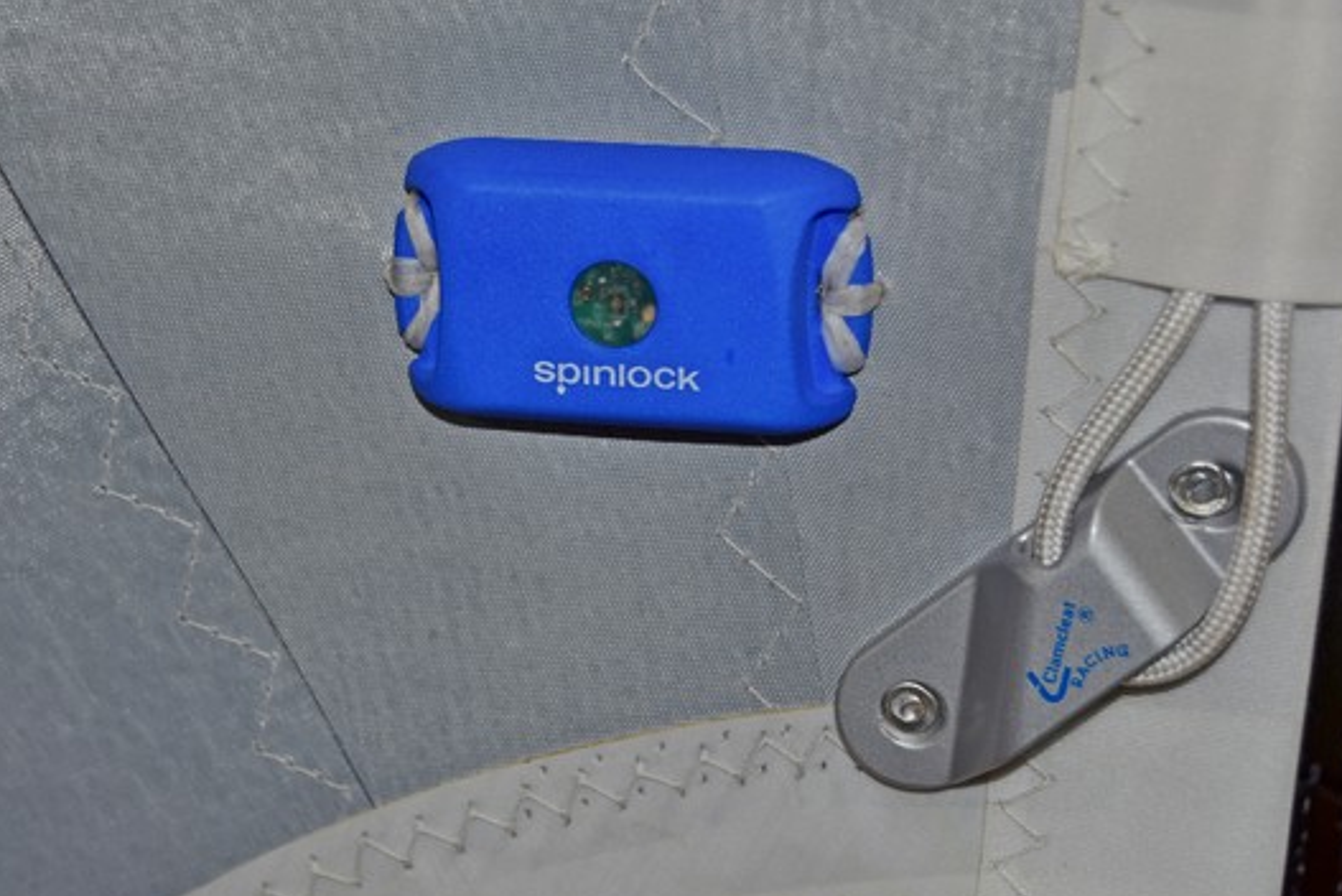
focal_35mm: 91
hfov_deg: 22.3
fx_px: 3394
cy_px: 457
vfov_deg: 15.0
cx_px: 558
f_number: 5.6
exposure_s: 1/60
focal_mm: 50
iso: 100
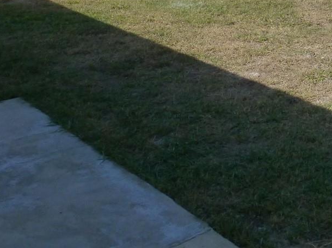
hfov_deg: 28.1
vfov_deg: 21.6
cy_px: -51
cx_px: 363
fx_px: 604
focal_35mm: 63
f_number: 4
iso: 160
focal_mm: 4.3
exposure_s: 1/1000
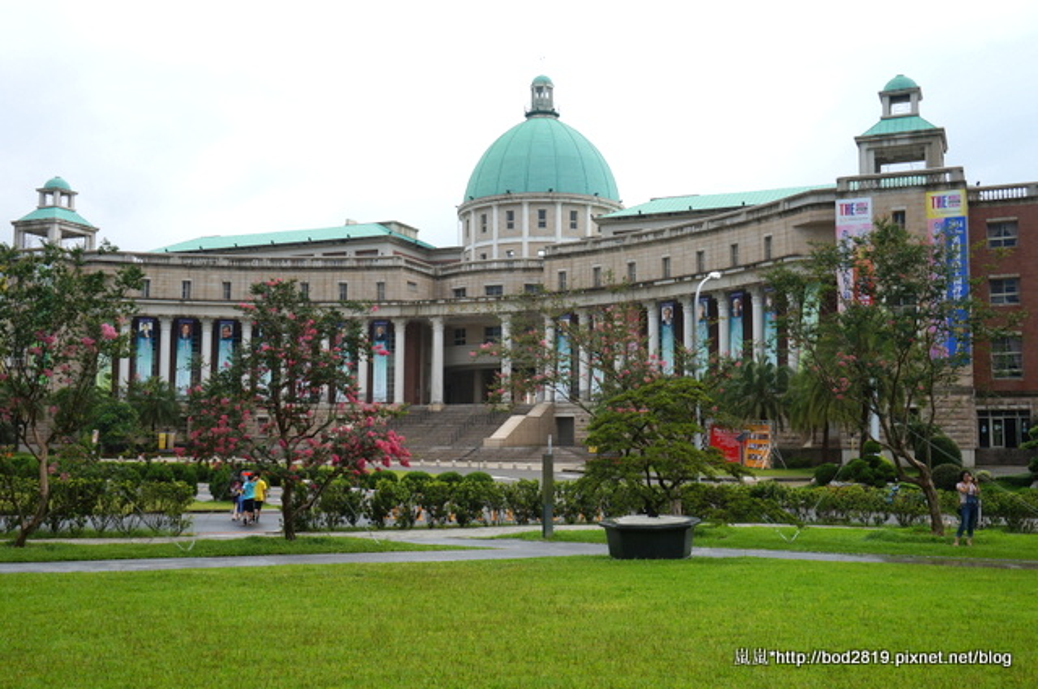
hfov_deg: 51.3
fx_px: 1080
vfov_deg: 35.4
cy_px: 344
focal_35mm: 38
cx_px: 519
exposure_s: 1/125
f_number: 16
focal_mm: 25
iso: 200
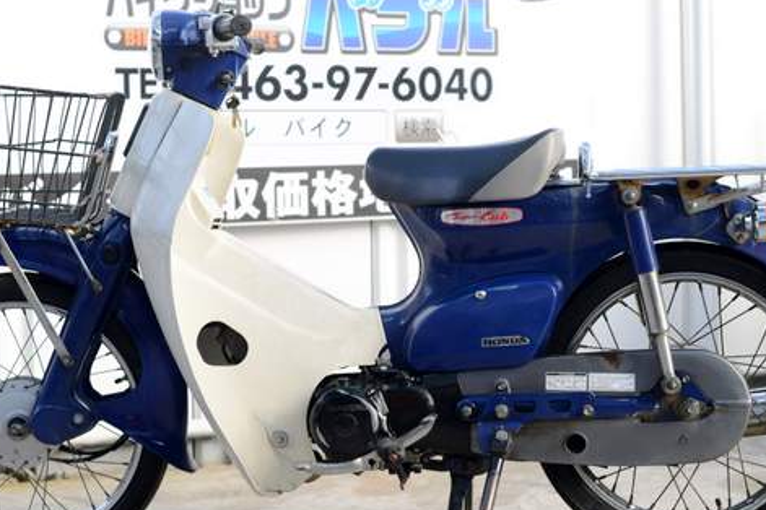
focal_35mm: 69
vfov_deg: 19.7
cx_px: 398
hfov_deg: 29.2
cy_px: 208
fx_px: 1468
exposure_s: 1/80
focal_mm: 50
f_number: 4.5
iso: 100
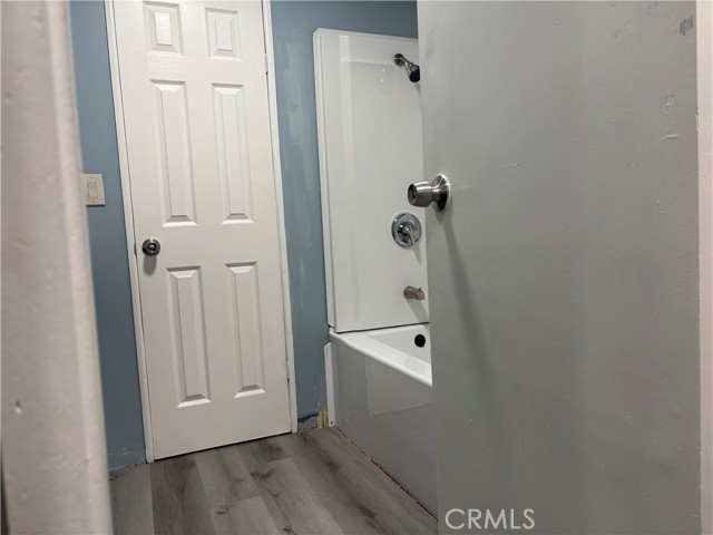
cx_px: 356
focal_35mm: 26
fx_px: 536
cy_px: 268
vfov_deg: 53.1
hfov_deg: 67.3
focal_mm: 5.96
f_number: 1.6
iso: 100
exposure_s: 1/60
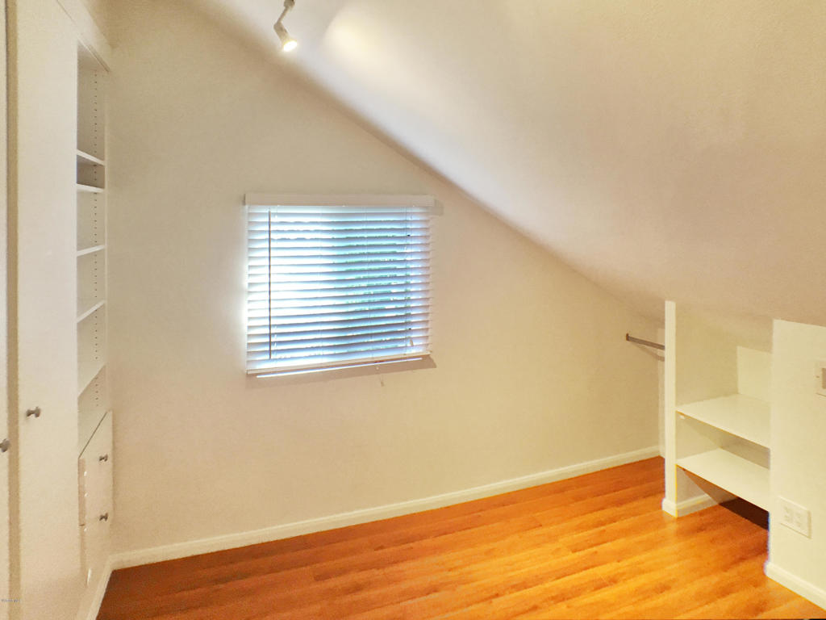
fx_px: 692
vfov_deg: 48.2
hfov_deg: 61.7
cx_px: 413
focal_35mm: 29
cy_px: 310
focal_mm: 4.15
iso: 80
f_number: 2.2
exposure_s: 1/30
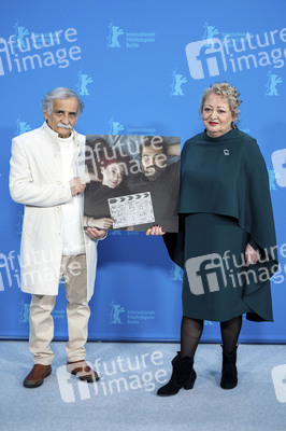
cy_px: 216
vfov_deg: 37.5
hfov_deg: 25.5
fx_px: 633
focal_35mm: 53
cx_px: 143
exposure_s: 1/680
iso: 400
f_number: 1.4
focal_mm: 35
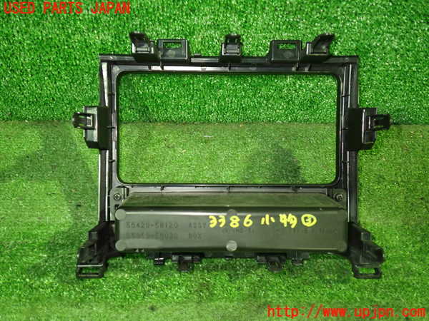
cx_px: 214
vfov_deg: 46.8
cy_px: 160
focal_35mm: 30
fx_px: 372
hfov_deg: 60.0
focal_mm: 5.4
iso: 800
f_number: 2.3
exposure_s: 1/30
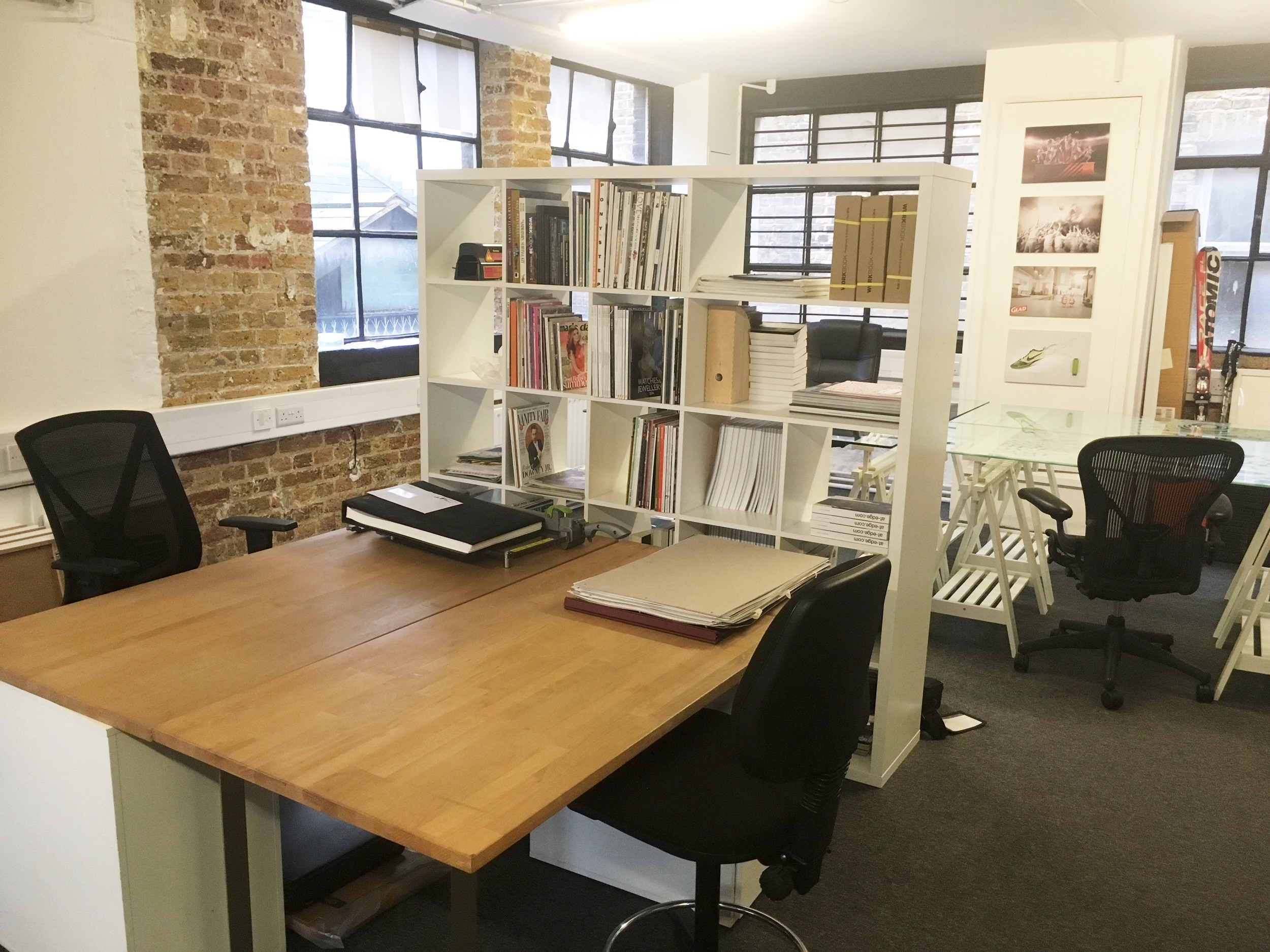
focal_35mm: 29
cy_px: 476
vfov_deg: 48.2
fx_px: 1064
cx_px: 635
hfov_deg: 61.7
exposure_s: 1/33
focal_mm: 4.15
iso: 160
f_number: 2.2
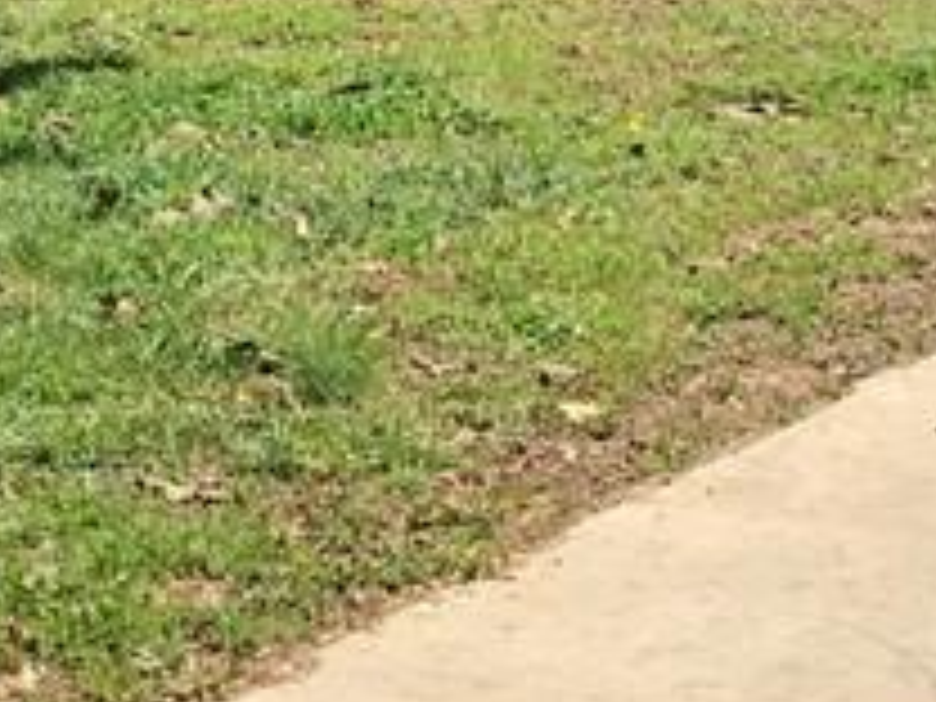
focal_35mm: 138
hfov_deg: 14.1
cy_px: -320
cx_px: 958
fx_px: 3731
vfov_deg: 10.4
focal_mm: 3.99
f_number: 1.8
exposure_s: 1/1916
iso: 20
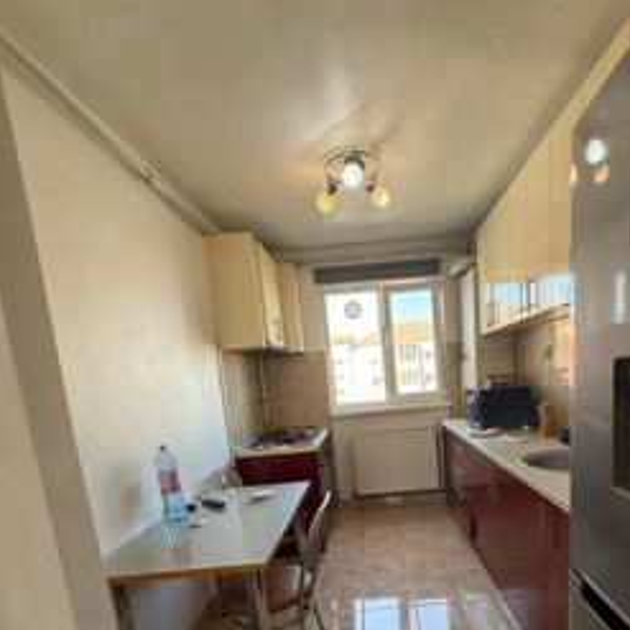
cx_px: 380
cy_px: 446
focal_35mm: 20
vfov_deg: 71.3
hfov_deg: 74.0
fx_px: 412
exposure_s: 1/100
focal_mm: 2.22
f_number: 2.2
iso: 125
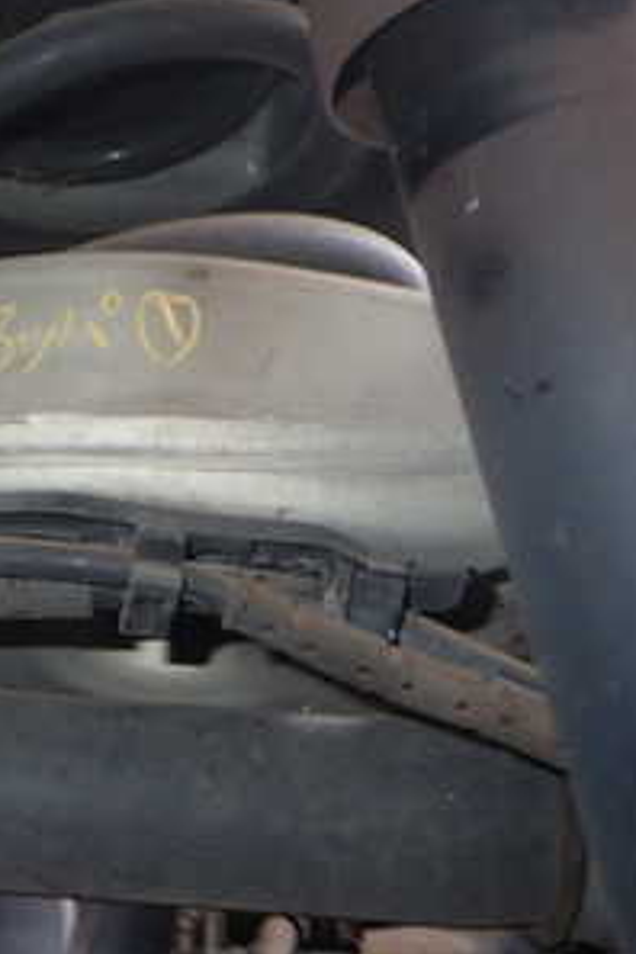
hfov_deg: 20.5
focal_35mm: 63
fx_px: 1669
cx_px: -74
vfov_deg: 31.7
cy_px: 324
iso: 200
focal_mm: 5.4
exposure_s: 1/30
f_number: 2.3
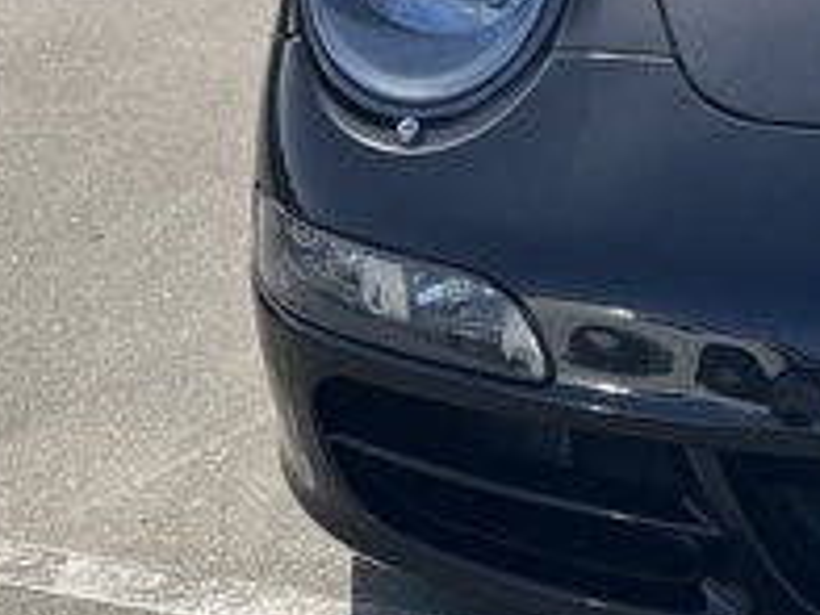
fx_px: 2416
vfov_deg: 14.1
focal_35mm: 102
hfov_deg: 17.7
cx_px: 1142
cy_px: -92
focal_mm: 5.1
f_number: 1.6
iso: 50
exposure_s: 1/1862
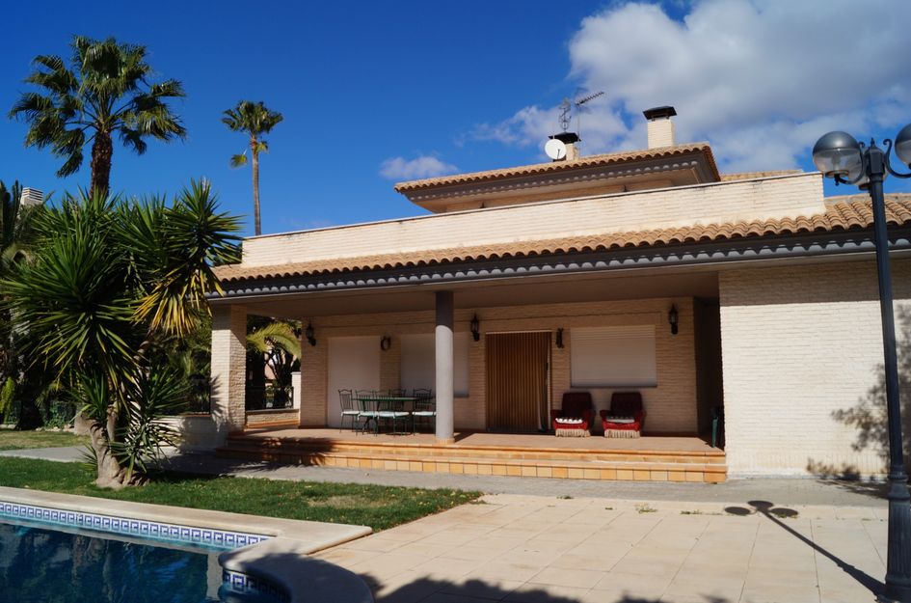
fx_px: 682
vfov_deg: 47.7
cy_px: 302
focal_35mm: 27
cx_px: 456
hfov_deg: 67.5
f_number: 10
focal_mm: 18
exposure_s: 1/320
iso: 100
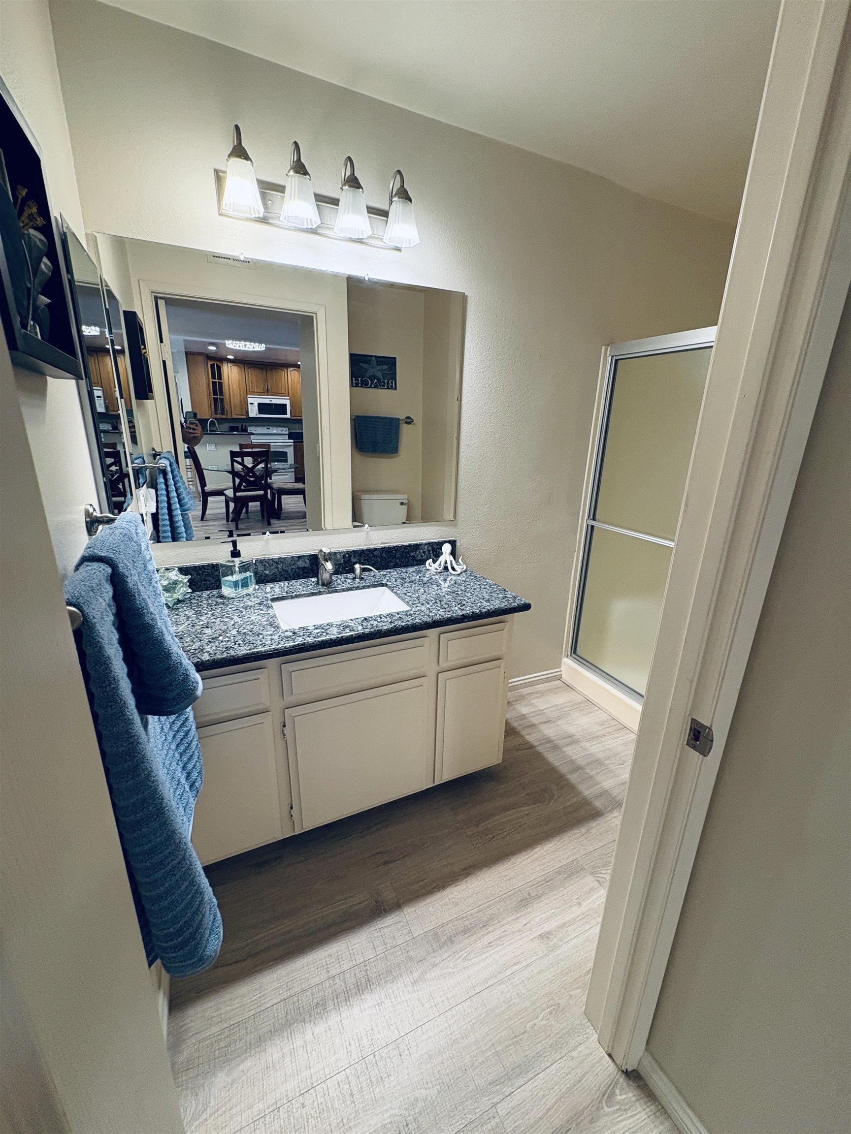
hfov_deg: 85.7
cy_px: 567
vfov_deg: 102.1
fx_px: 459
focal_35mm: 14
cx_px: 426
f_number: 2.2
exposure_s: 1/60
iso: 200
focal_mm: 2.22
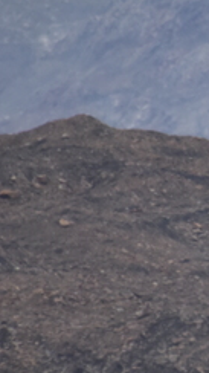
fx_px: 16249
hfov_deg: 0.7
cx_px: 632
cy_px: 252
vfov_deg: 1.3
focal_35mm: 1647
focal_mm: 300
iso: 800
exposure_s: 1/640
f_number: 5.6
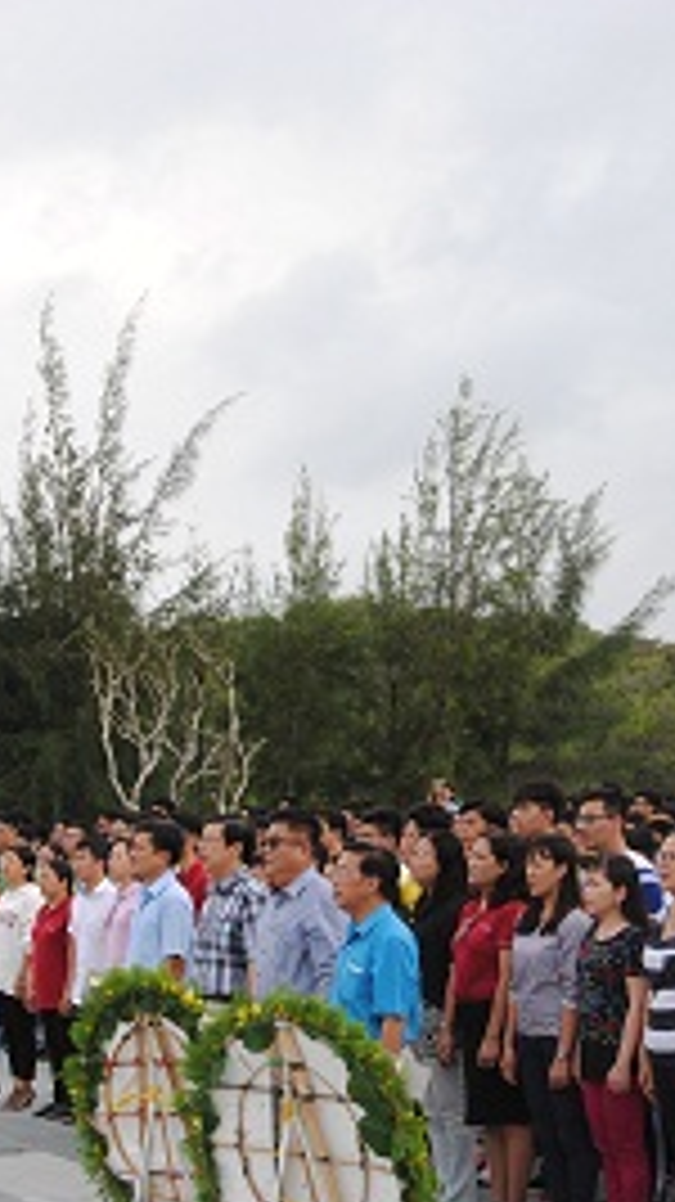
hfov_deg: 16.1
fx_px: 2389
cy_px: 734
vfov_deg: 28.2
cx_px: 369
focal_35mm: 75
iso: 100
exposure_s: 1/125
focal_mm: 26
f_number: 5.6
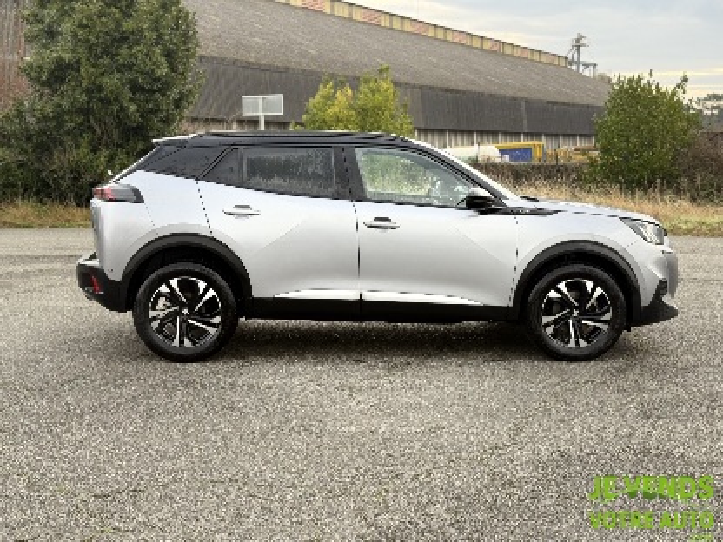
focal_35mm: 48
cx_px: 362
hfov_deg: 39.7
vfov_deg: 30.3
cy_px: 271
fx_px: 1003
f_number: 1.78
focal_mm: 6.76
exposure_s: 1/699
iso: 80
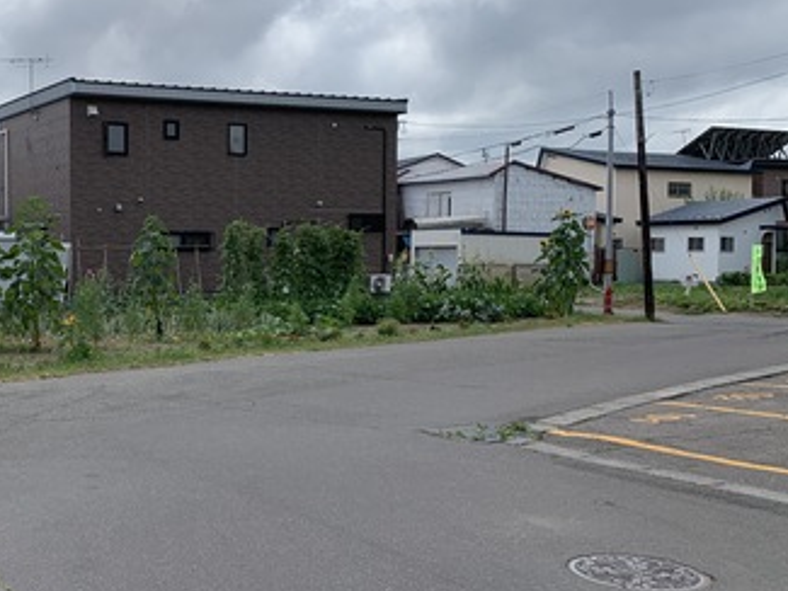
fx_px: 1093
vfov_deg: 30.3
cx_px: 97
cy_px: 308
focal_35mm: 48
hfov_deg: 37.4
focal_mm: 4.25
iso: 25
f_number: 1.8
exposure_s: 1/3401
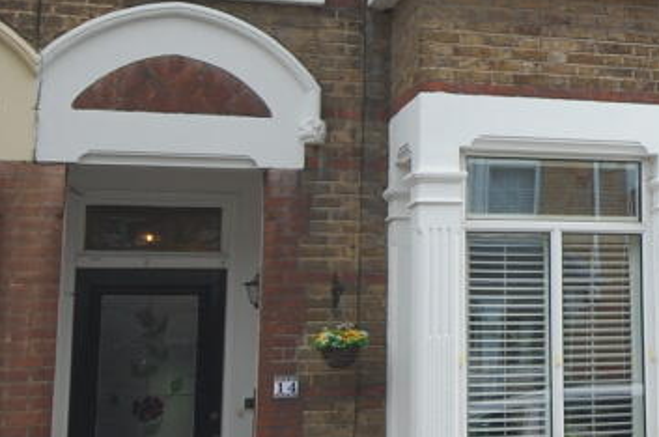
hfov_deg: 21.4
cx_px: 833
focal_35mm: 87
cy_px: 119
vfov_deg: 15.6
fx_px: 1590
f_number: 6.3
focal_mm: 20
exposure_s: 1/160
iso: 200
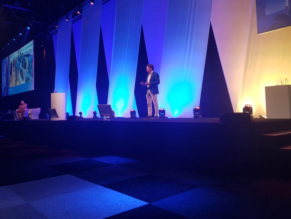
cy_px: 99
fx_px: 252
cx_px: 128
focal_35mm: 30
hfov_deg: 59.8
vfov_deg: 46.7
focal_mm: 4.2
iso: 64
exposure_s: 1/60
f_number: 1.7
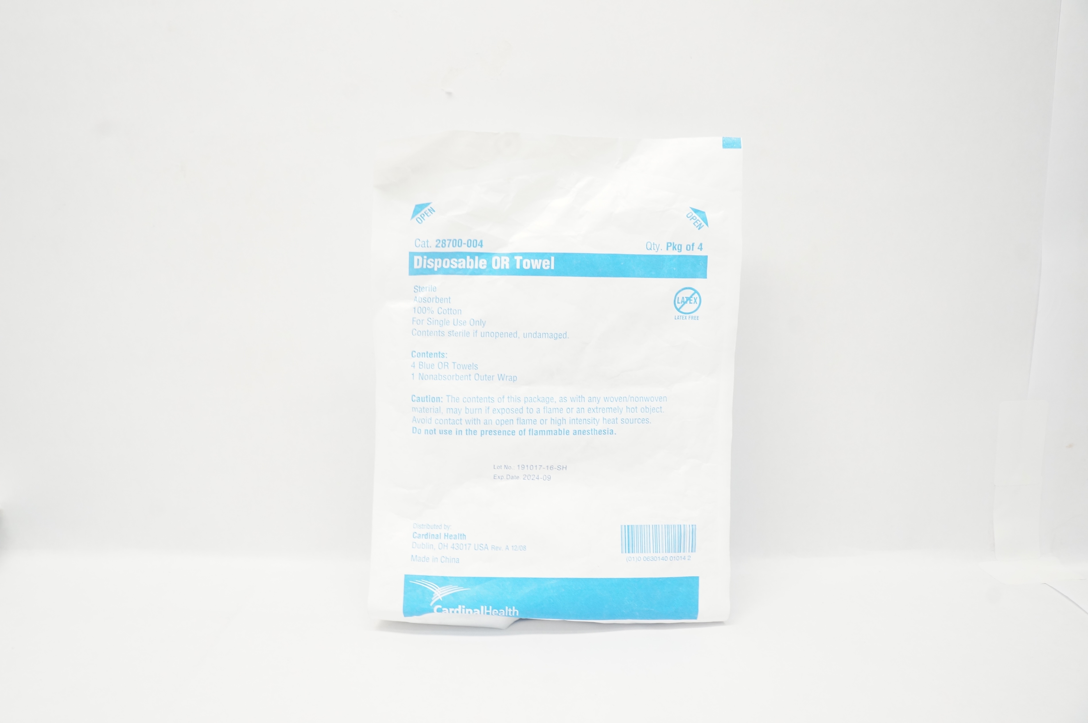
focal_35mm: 27
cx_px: 544
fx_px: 815
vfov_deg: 47.8
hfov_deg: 67.4
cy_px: 362
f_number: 10
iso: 800
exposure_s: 1/25
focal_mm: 18
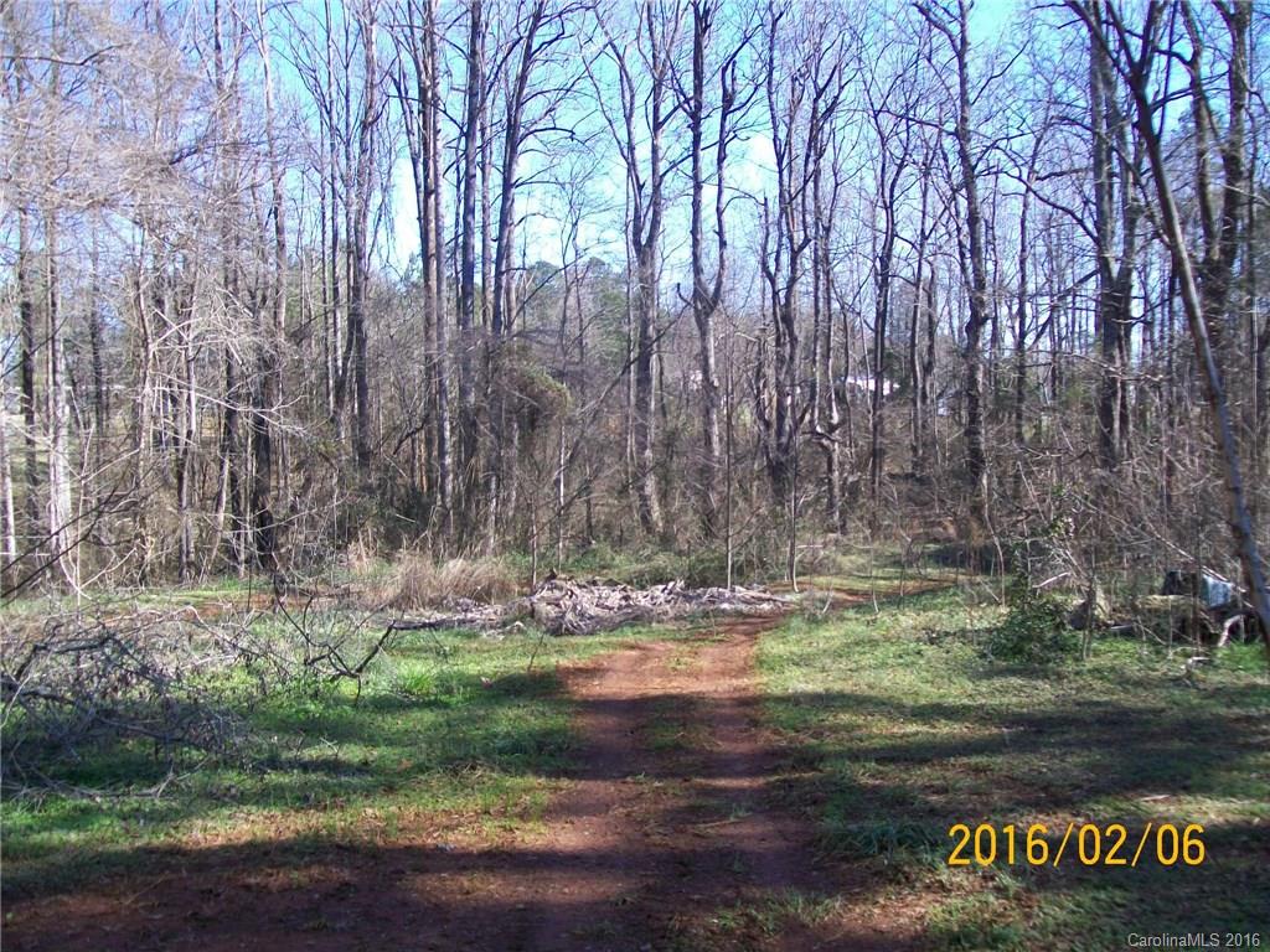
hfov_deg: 51.4
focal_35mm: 36
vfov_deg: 39.7
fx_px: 1321
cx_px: 635
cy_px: 476
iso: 64
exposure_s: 1/250
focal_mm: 6
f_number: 2.7
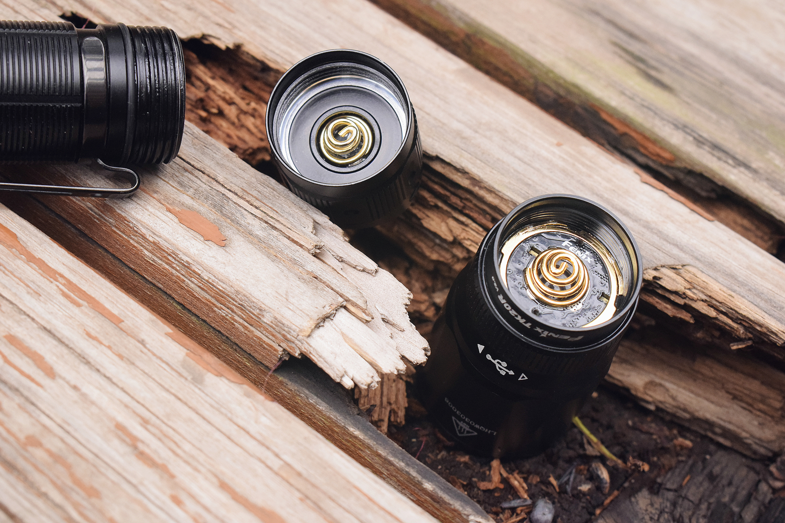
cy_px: 262
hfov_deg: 24.6
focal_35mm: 82
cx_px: 392
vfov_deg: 16.6
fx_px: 1799
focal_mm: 55
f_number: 10
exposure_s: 1/400
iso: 3200
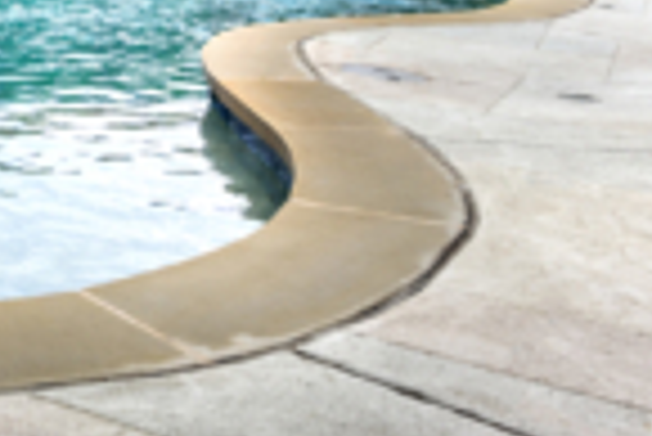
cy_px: -144
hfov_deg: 26.8
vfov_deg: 20.0
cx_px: -216
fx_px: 1124
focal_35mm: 62
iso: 64
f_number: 8
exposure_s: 1/160
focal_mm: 20
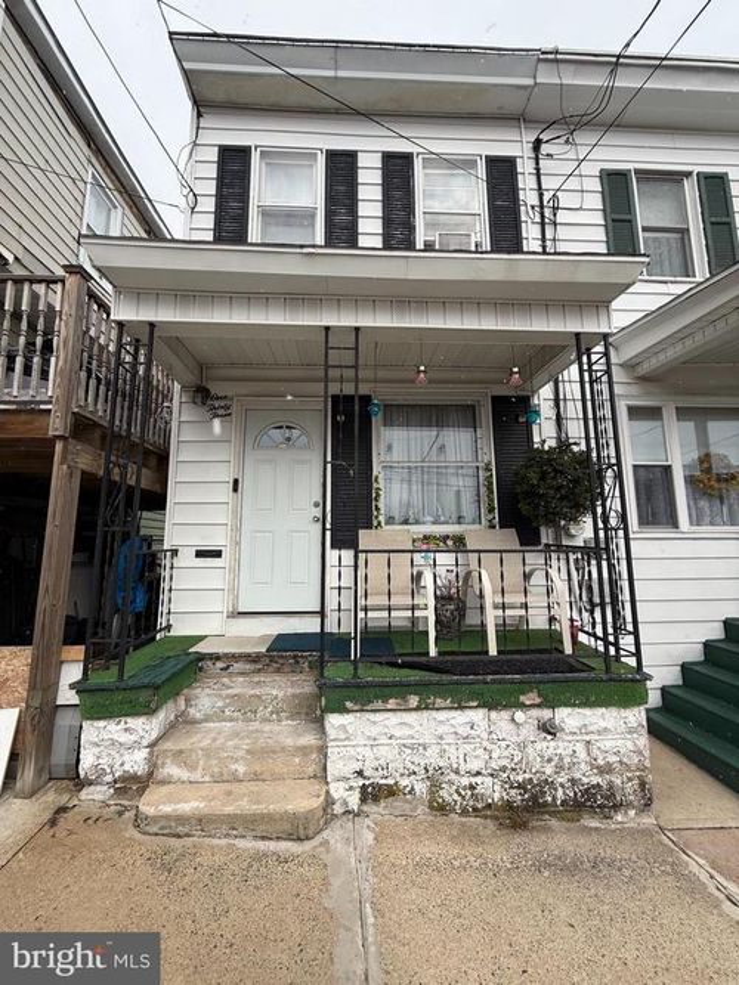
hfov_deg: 85.7
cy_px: 492
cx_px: 370
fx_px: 399
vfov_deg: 102.1
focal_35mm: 14
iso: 50
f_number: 2.2
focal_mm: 2.22
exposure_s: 1/245
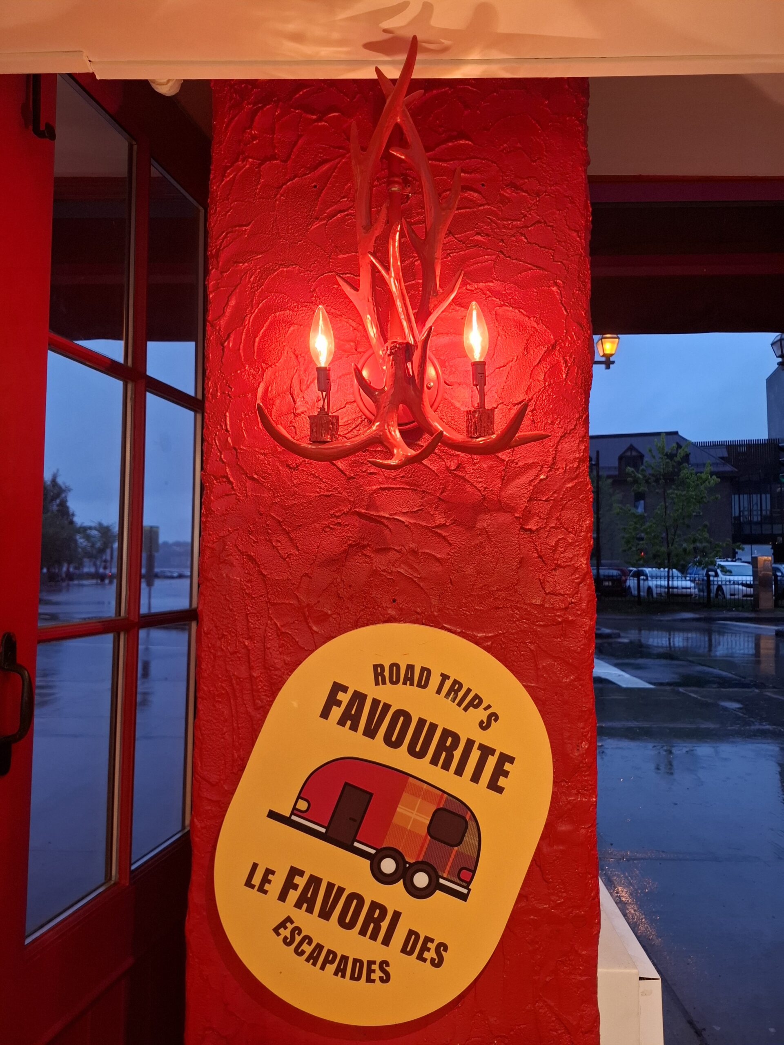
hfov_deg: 58.9
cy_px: 522
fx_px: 695
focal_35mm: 23
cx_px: 392
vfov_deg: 73.9
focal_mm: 5.54
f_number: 1.8
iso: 200
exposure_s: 1/100
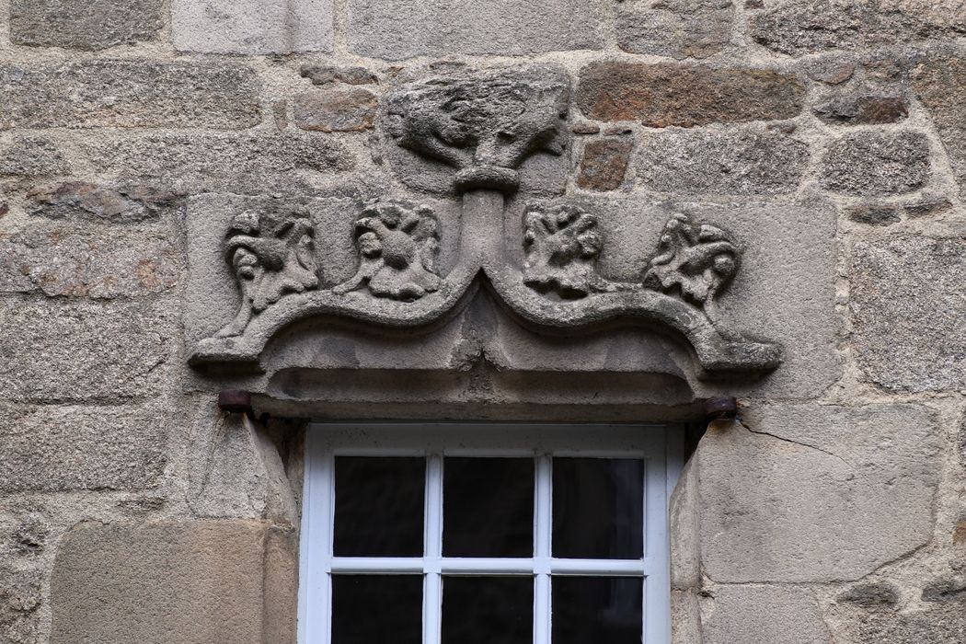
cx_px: 483
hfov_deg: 11.4
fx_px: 4830
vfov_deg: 7.6
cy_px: 322
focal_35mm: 180
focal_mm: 180
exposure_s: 1/400
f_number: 5
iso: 800
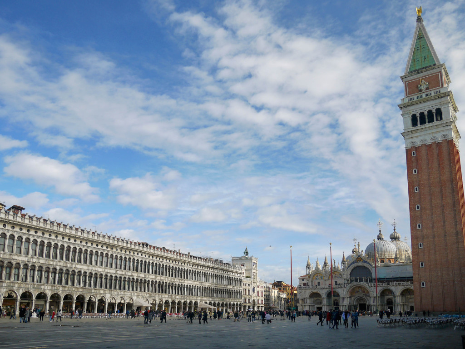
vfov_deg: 49.7
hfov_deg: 63.4
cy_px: 174
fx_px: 376
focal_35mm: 28
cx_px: 232
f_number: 5.6
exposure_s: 1/250
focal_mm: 14
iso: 160
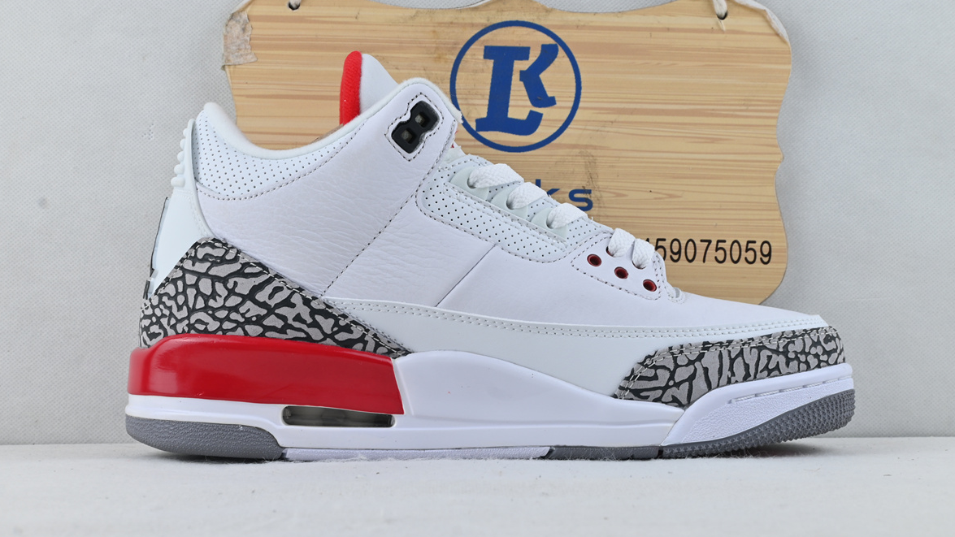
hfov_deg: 44.1
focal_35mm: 47
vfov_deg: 25.7
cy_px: 293
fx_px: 1178
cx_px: 477
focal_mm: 29
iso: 100
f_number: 10
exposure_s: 1/20
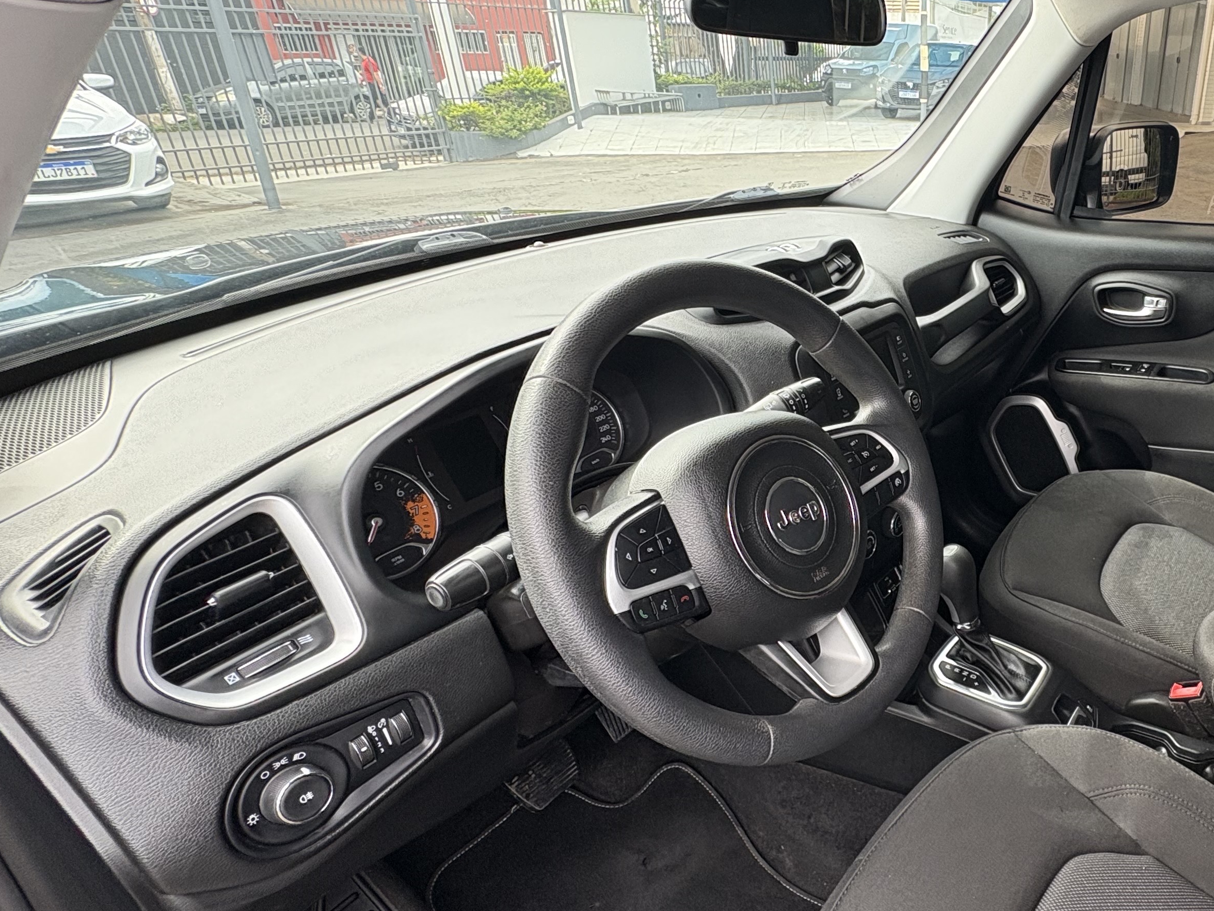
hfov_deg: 65.2
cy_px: 463
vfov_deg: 56.8
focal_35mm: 24
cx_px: 972
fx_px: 842
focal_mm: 2.22
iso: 125
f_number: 2.2
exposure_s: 1/99
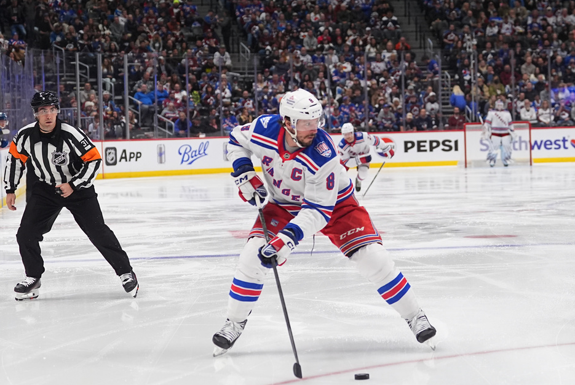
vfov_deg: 11.9
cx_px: 313
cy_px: 185
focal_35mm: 115
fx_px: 1838
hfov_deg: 17.8
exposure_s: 1/2000
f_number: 3.2
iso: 2500
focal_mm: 70
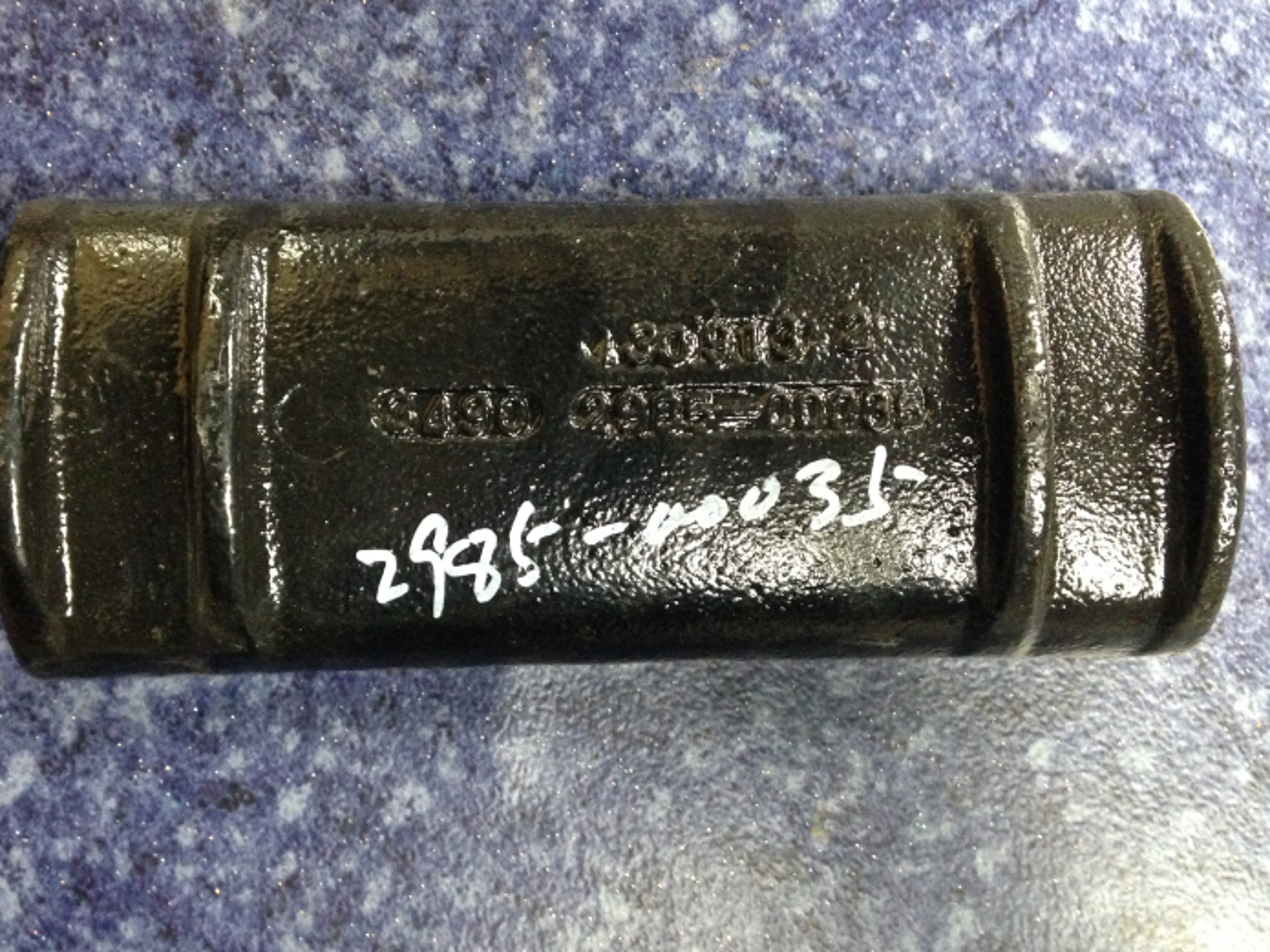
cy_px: 488
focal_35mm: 38
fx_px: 1394
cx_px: 552
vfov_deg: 37.7
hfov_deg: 48.9
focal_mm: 4.12
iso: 500
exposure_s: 1/15
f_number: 2.4
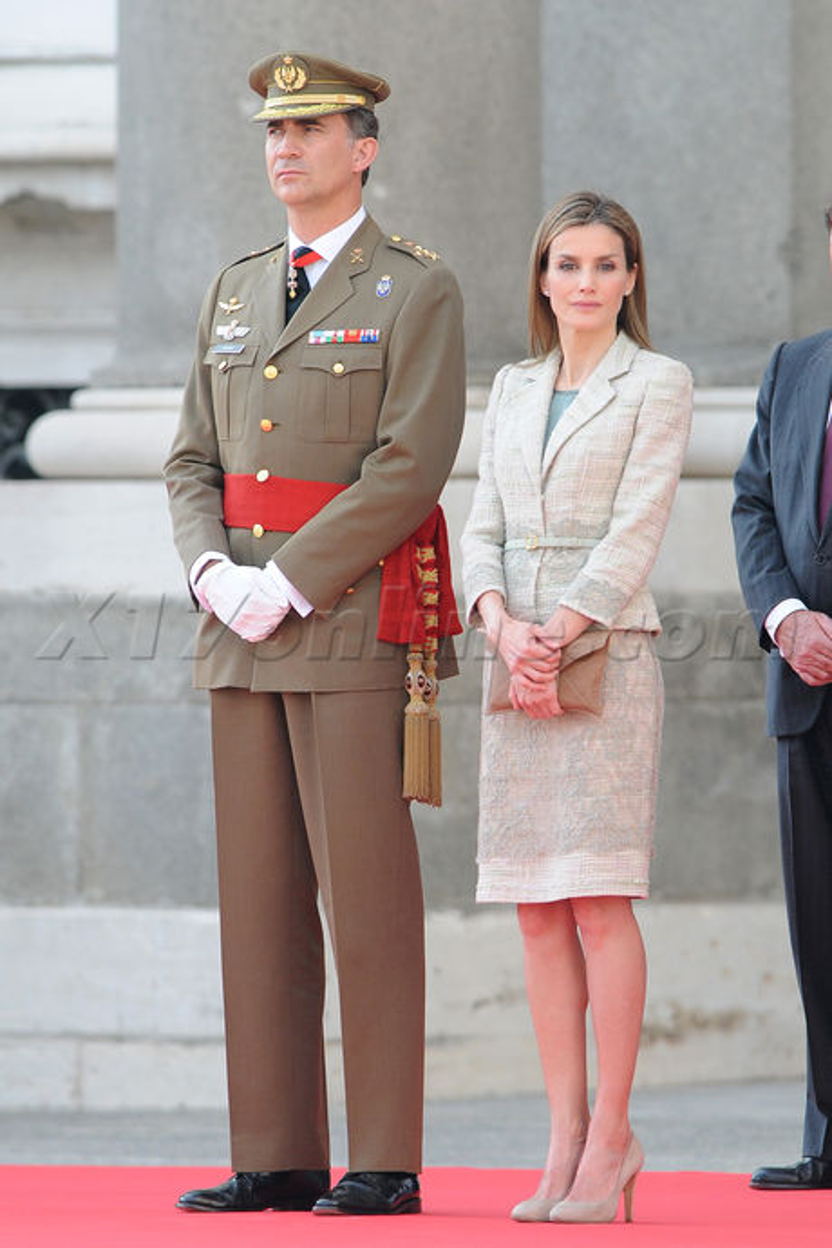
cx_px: 416
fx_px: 15599
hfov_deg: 3.1
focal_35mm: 450
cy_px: 624
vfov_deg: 4.6
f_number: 5
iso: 400
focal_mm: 300
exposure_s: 1/640
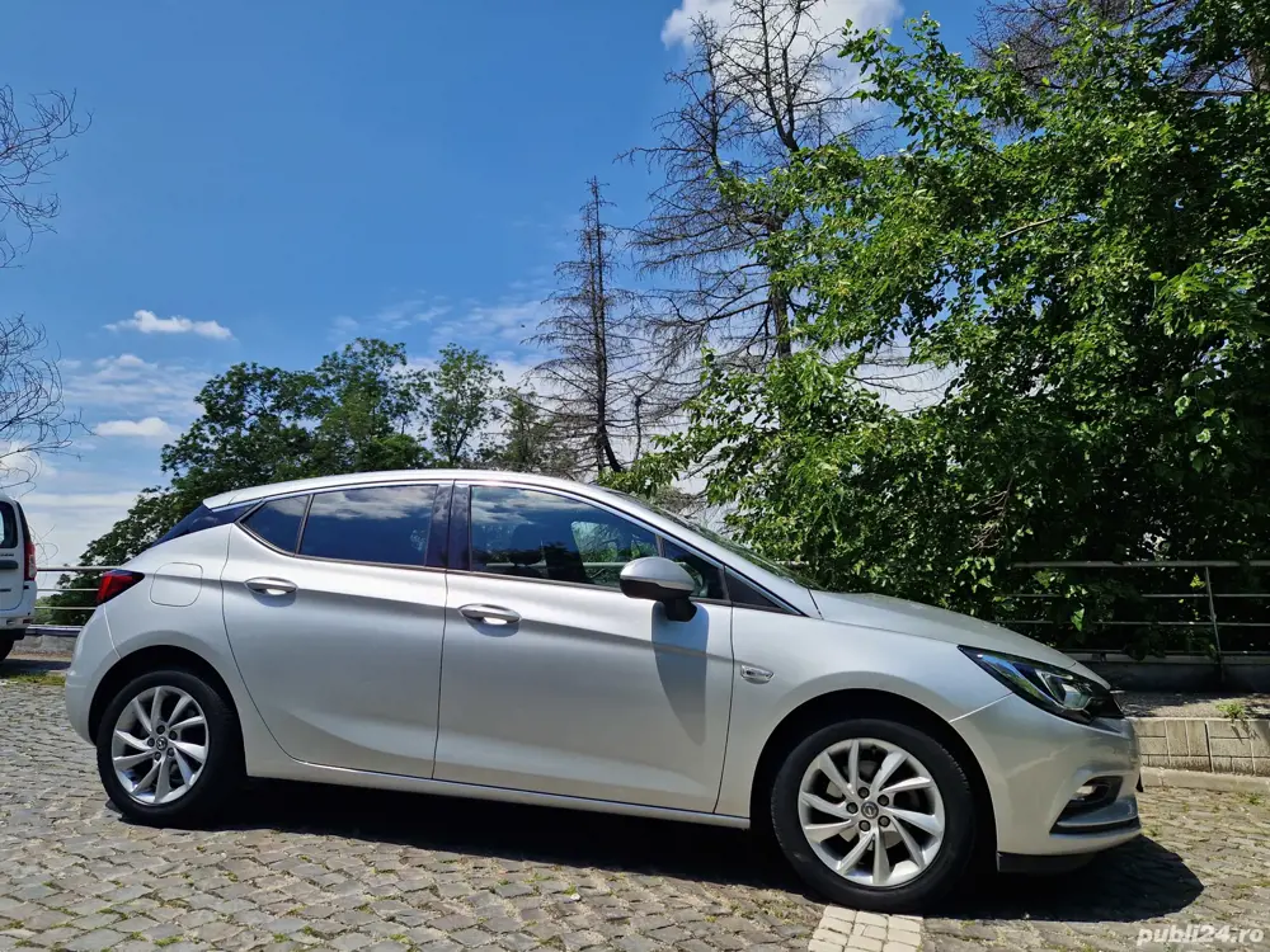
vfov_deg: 58.9
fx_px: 844
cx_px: 635
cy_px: 476
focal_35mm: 23
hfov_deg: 73.9
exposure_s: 1/2104
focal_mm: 5.4
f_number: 1.8
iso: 50
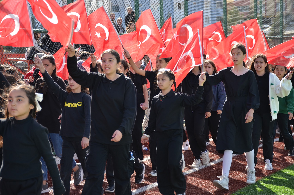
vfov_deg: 16.2
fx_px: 684
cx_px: 147
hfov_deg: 24.2
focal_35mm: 84
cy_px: 98
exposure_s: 1/250
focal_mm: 56
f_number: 4.8
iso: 140
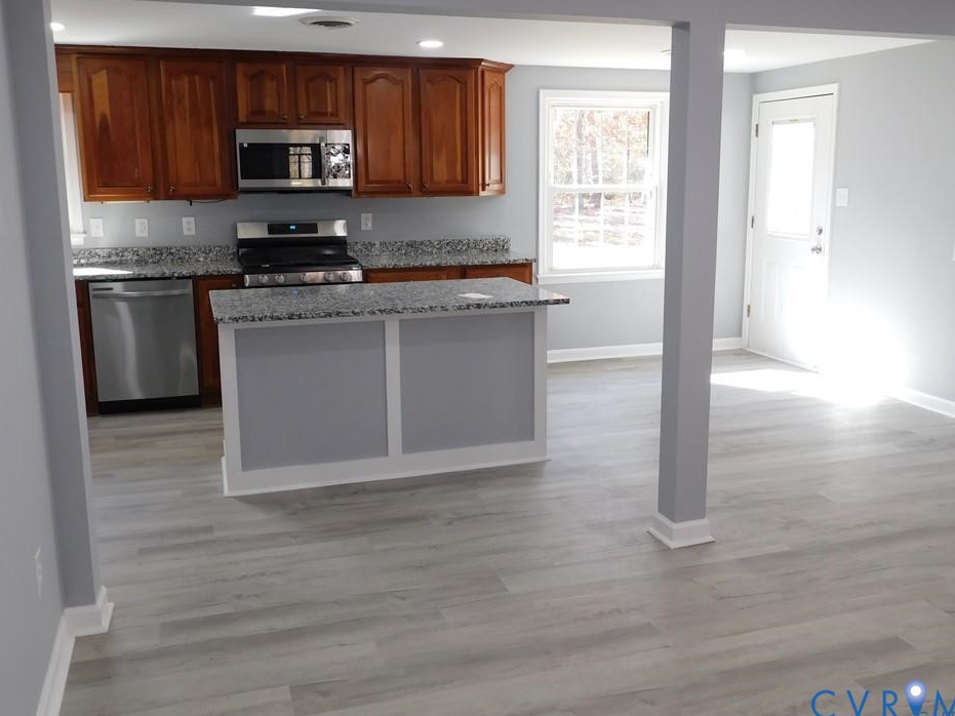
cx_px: 495
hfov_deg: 55.3
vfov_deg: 42.9
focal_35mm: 33
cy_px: 339
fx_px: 910
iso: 125
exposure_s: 1/40
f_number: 3.2
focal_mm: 5.3
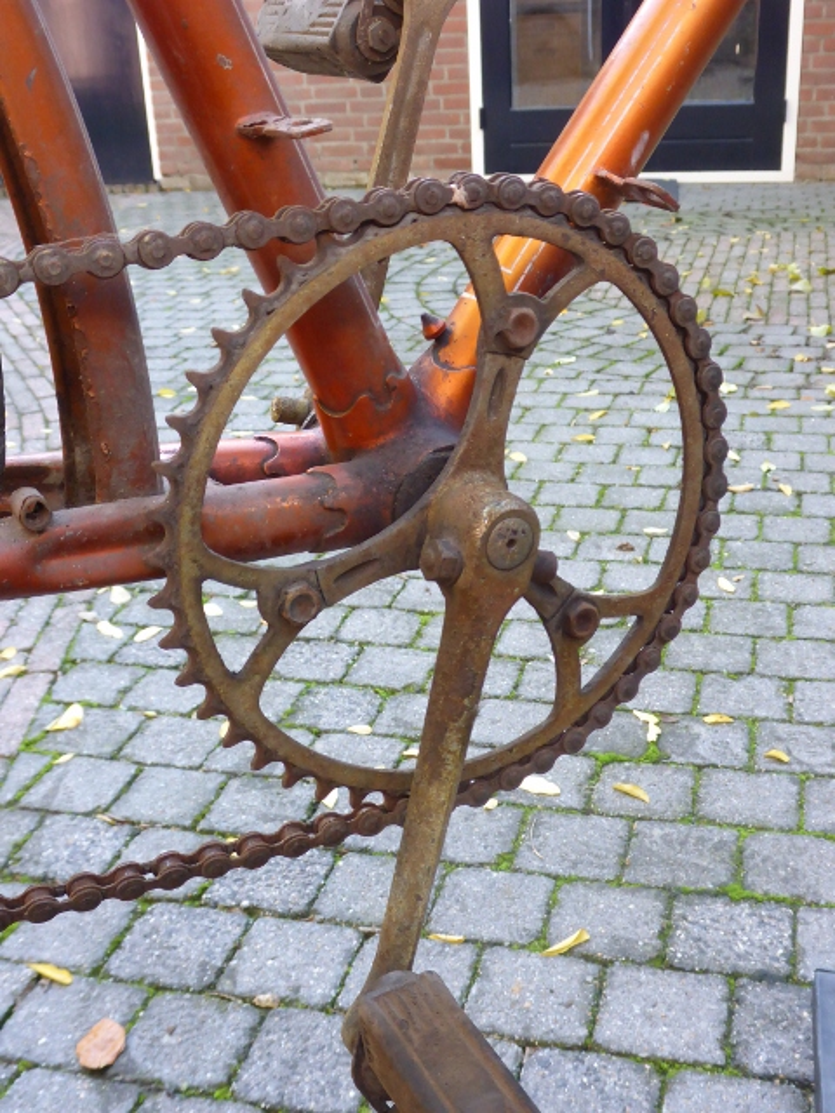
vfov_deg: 46.8
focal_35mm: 40
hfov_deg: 36.0
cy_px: 556
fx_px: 1286
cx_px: 418
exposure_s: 1/60
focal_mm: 6.8
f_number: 4
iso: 400
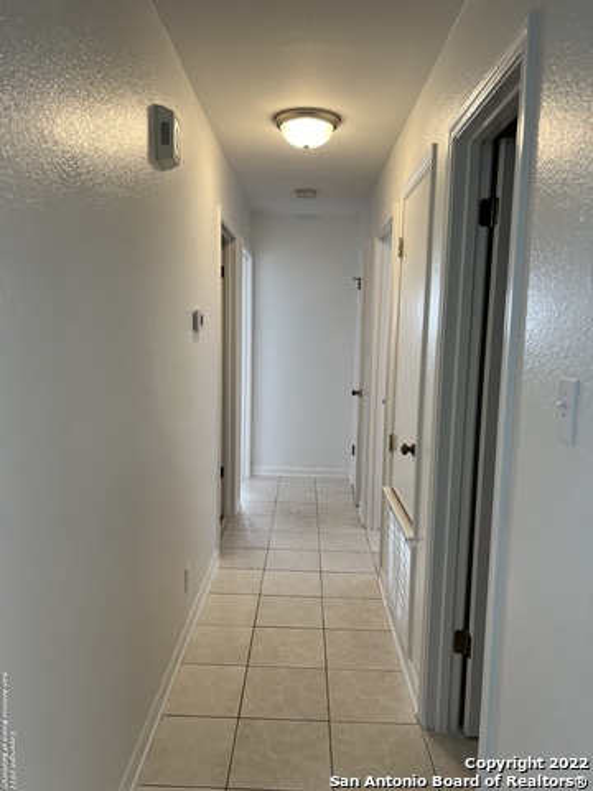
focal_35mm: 26
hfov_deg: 53.1
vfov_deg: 67.3
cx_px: 296
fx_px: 594
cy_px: 396
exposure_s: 1/120
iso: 100
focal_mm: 5.7
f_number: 1.5
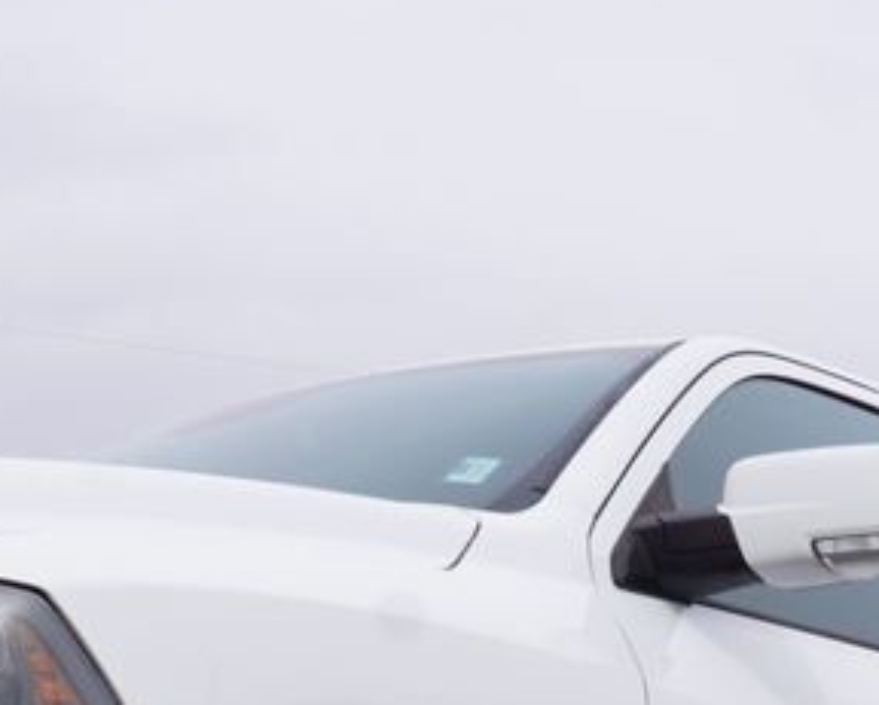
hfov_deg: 14.8
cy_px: 906
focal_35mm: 130
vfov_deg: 11.6
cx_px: 272
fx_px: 3385
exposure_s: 1/125
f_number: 10
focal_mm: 26
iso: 100
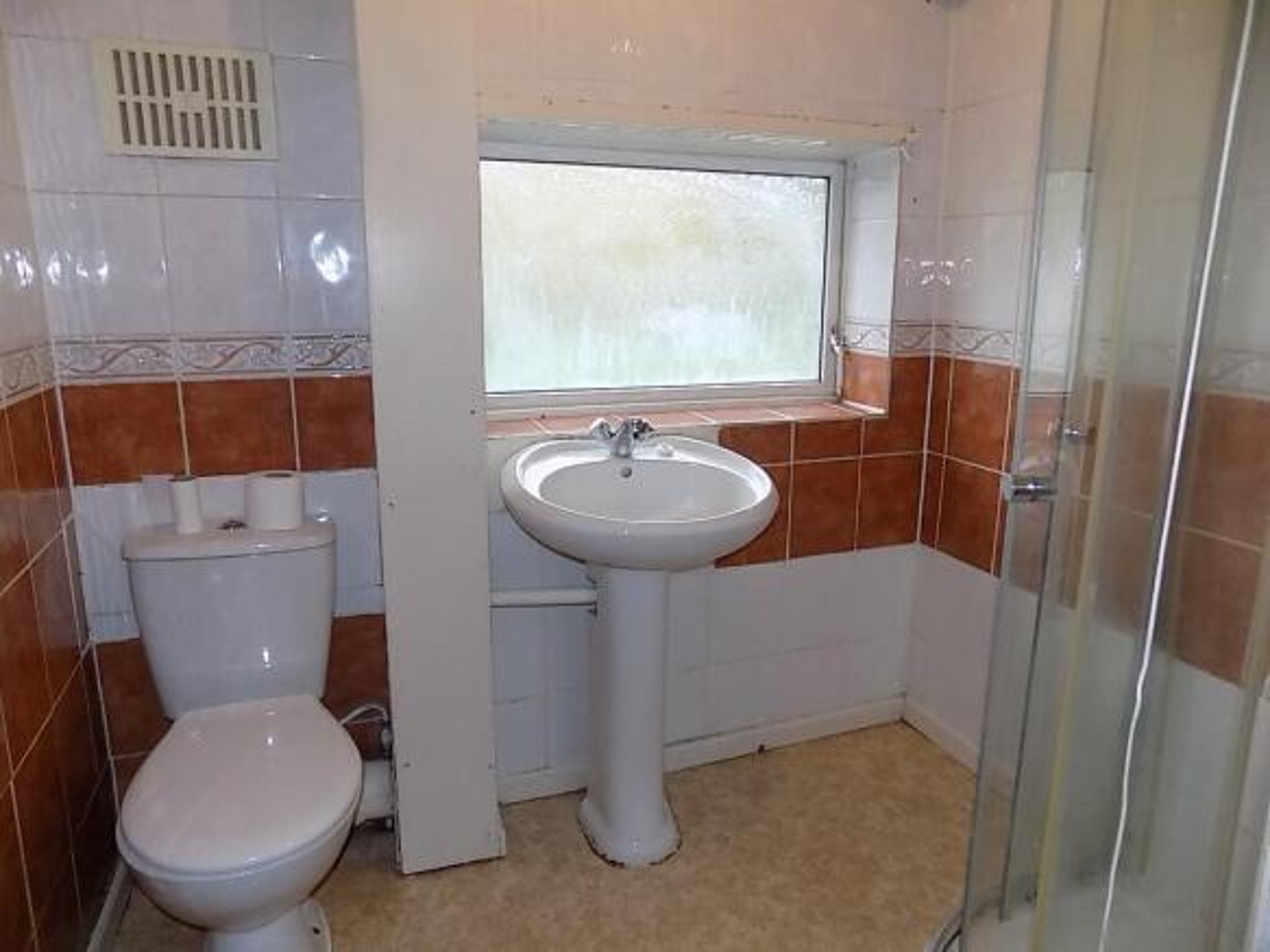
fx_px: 844
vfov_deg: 58.9
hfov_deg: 73.9
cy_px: 476
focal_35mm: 23
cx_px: 635
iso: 200
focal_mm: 4
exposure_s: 1/30
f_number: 3.1
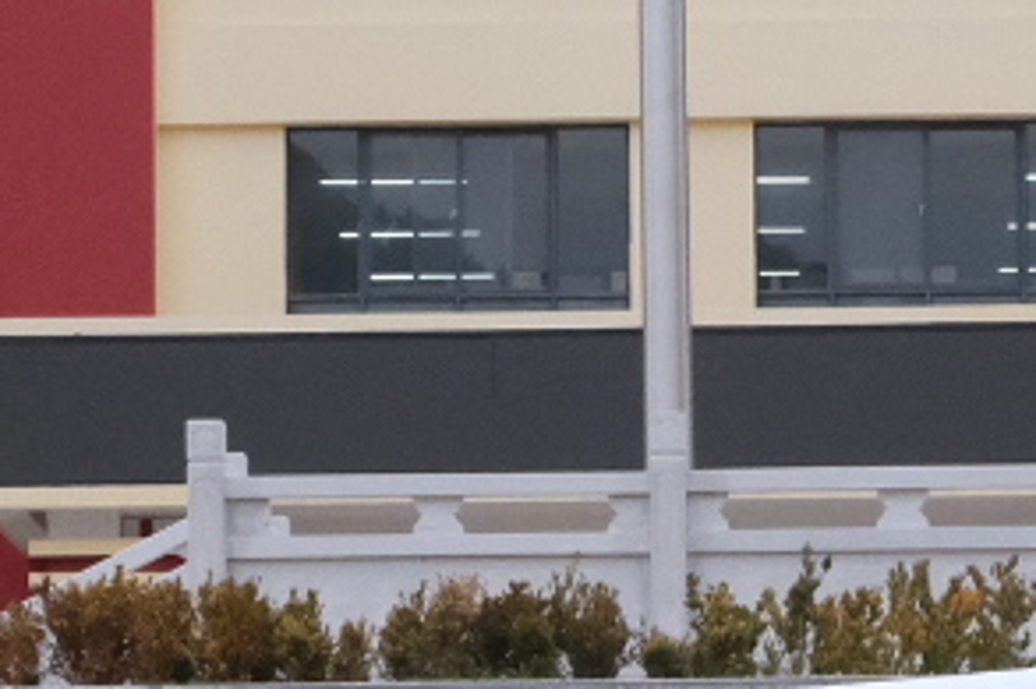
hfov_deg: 9.7
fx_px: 6097
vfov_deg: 6.4
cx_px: 537
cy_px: 841
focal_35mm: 212
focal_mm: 23.2
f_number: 6.4
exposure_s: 1/1250
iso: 3200
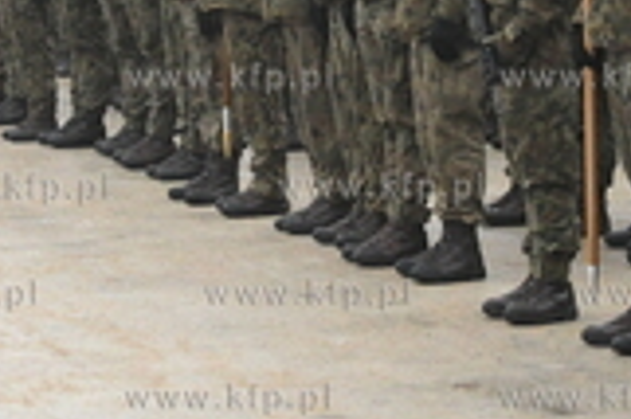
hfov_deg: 7.9
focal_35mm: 261
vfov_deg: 5.2
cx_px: 145
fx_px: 4570
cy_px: -80
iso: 9000
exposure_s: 1/3200
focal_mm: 70
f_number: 5.6
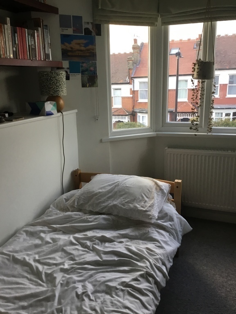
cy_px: 157
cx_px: 118
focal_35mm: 31
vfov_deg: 58.4
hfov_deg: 45.4
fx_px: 282
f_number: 2.4
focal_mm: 3.3
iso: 25
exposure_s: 1/33
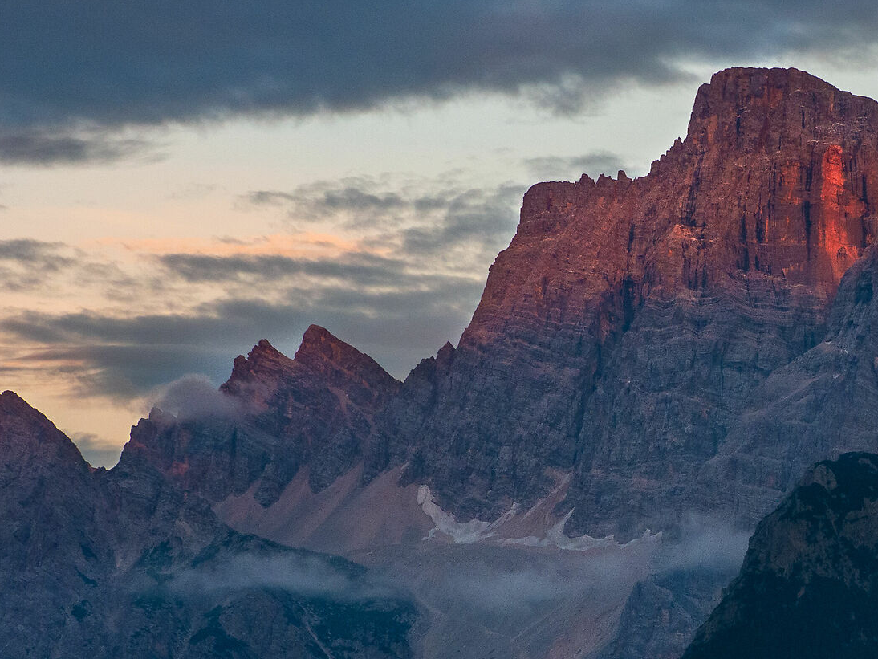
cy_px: 432
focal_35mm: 215
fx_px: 5454
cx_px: 774
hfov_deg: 9.2
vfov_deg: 6.9
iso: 200
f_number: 5.6
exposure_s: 1/125
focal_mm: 49
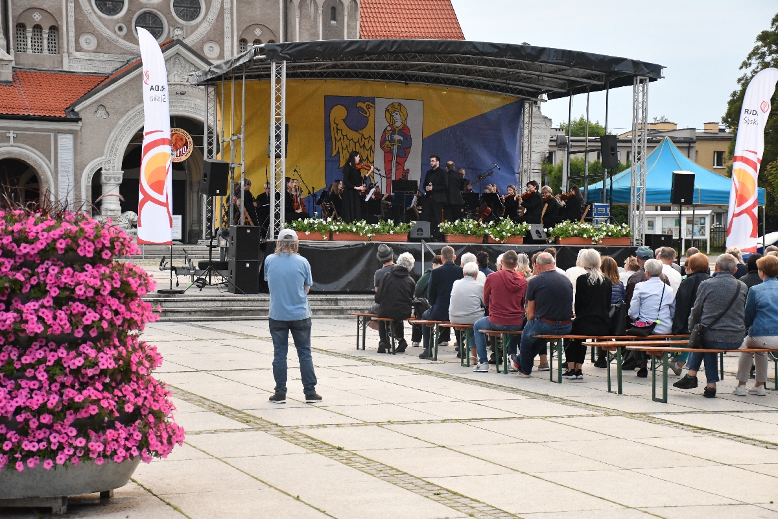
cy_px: 260
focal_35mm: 78
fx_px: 1686
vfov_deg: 17.5
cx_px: 389
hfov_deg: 26.0
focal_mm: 52
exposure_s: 1/640
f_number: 4.8
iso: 2200
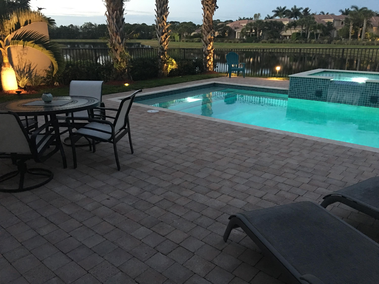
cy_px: 142
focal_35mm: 29
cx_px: 190
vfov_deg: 48.2
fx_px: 318
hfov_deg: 61.7
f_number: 2.2
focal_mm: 4.15
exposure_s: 1/4
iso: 80
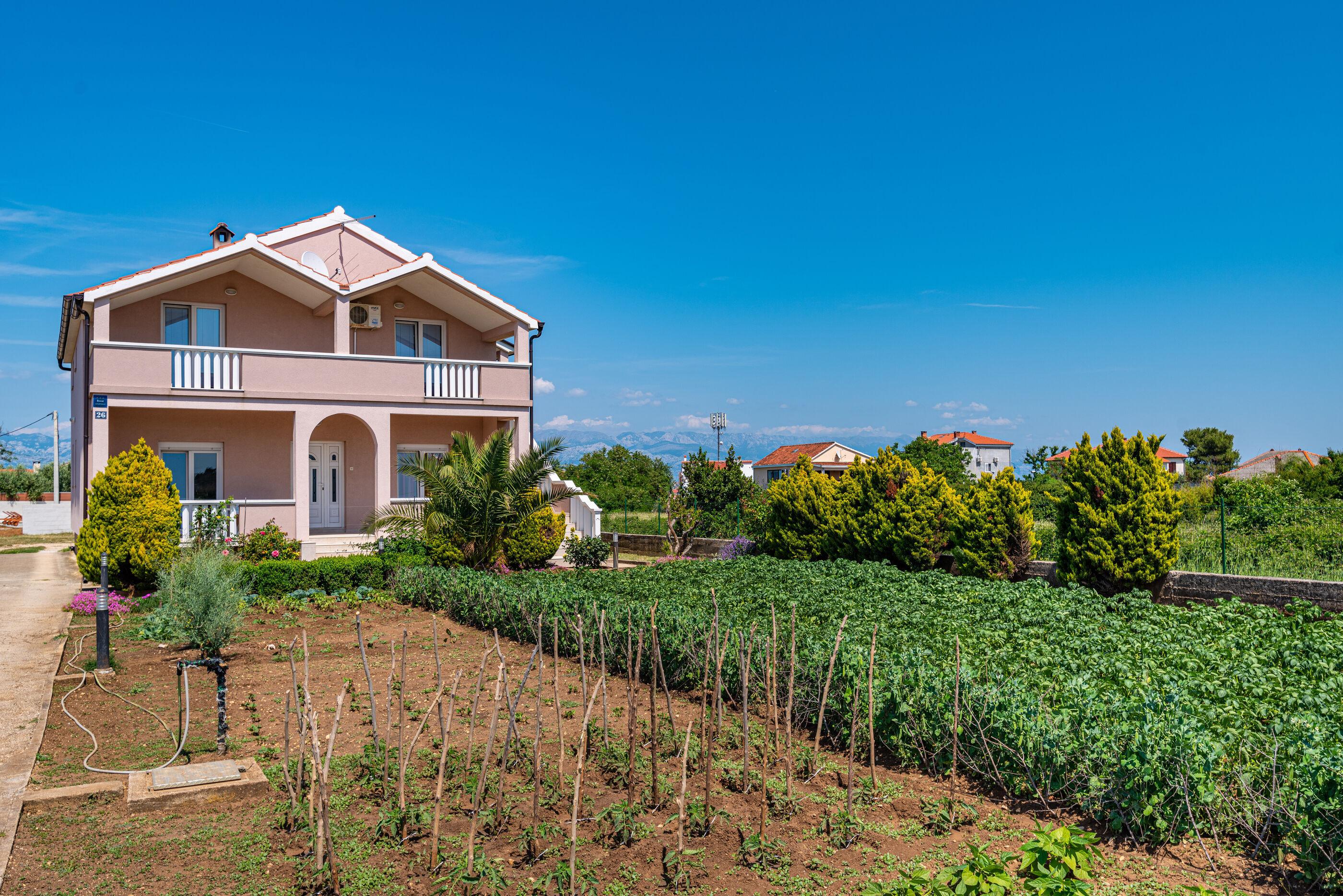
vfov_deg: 43.6
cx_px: 672
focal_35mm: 30
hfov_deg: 61.9
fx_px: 1120
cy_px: 448
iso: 100
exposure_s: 1/250
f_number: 8
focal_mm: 30
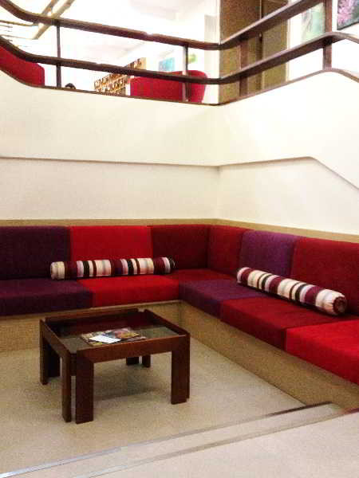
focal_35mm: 35
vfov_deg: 52.6
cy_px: 239
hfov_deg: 40.7
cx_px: 180
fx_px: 484
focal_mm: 4.28
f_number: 2.4
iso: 500
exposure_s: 1/15
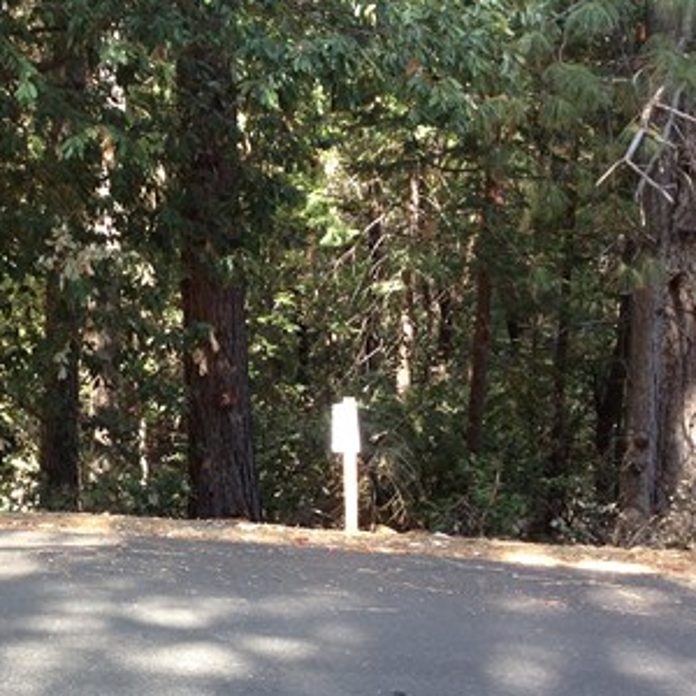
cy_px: 376
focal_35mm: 66
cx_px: 63
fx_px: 1501
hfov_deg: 25.3
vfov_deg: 26.1
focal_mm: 4.28
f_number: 2.4
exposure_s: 1/60
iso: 80
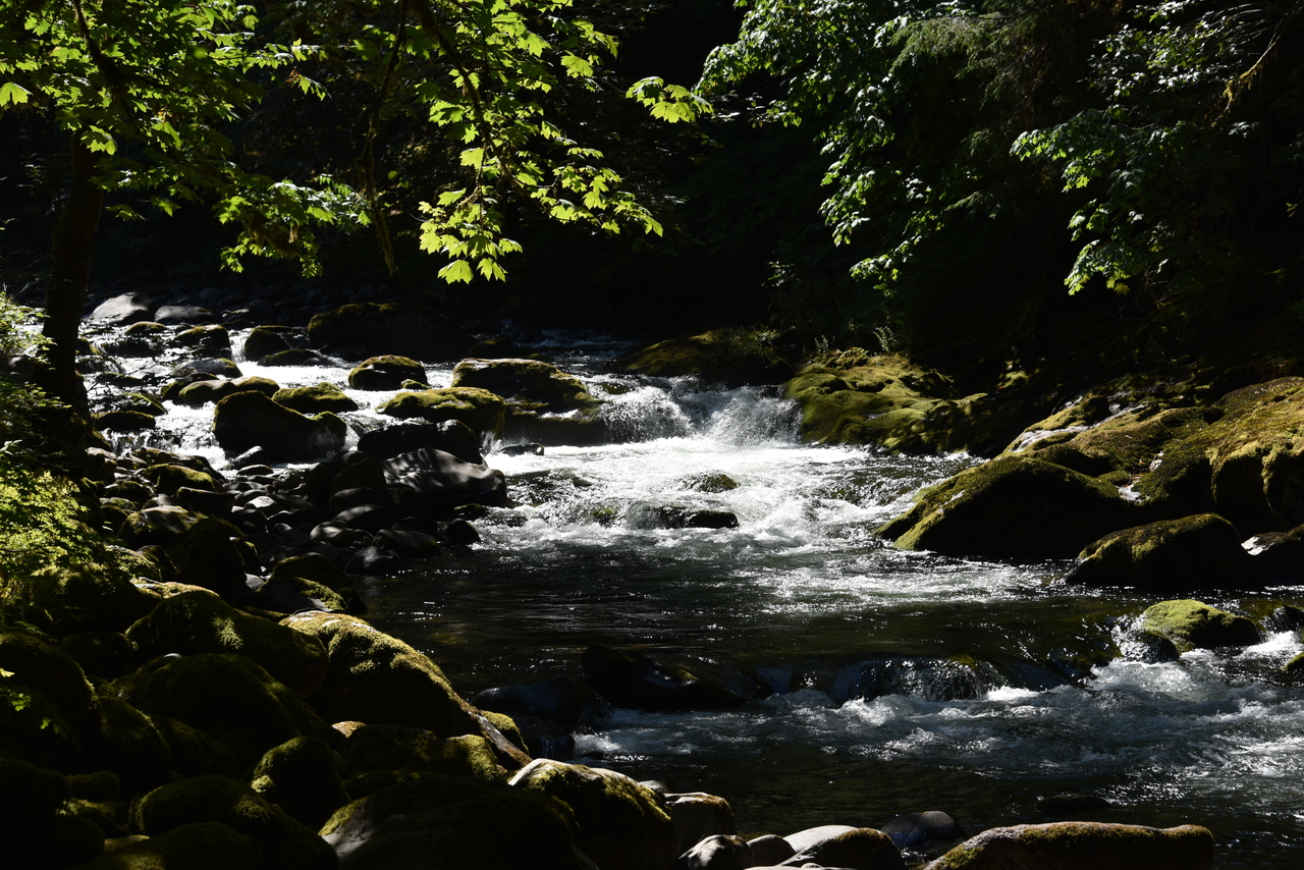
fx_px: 3261
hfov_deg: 22.6
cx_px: 652
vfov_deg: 15.2
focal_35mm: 90
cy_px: 435
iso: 100
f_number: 8
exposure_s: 1/250
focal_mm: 90
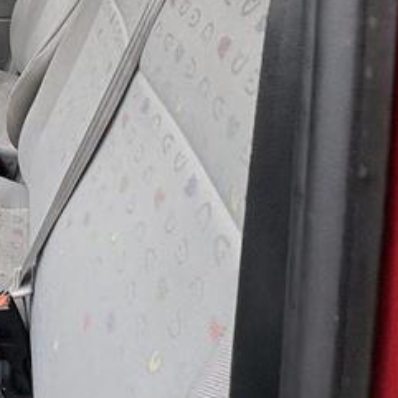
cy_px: -35
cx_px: -178
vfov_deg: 32.6
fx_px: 598
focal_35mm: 46
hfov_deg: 27.3
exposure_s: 1/226
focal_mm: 2.22
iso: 50
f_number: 2.2
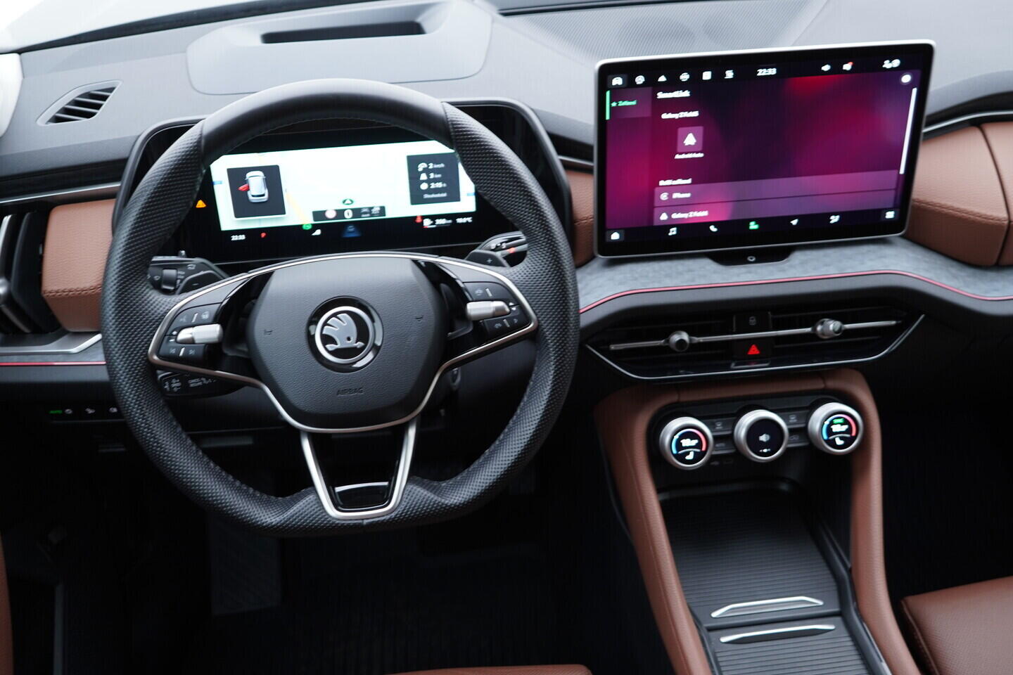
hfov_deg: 53.1
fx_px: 1013
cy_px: 338
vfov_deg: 36.9
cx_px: 506
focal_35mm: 36
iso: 250
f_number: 2.8
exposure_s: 1/40
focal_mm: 24
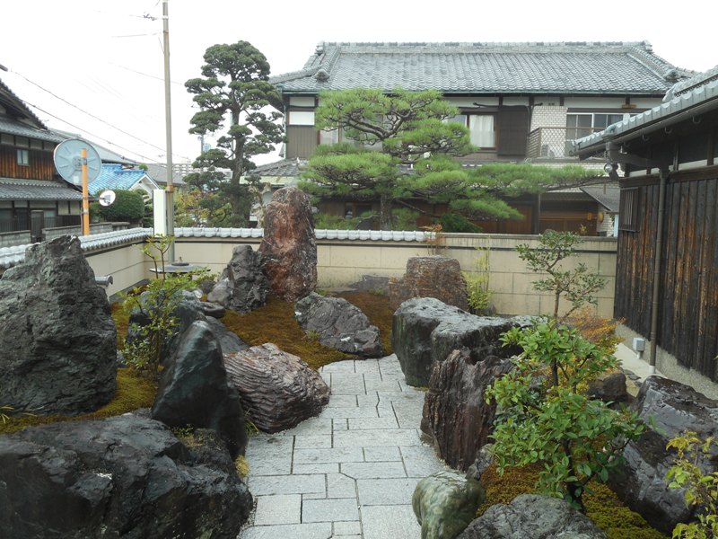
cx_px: 359
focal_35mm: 29
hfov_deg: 61.7
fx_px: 602
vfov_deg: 48.2
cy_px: 270
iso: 80
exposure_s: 1/125
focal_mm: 5.2
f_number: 4
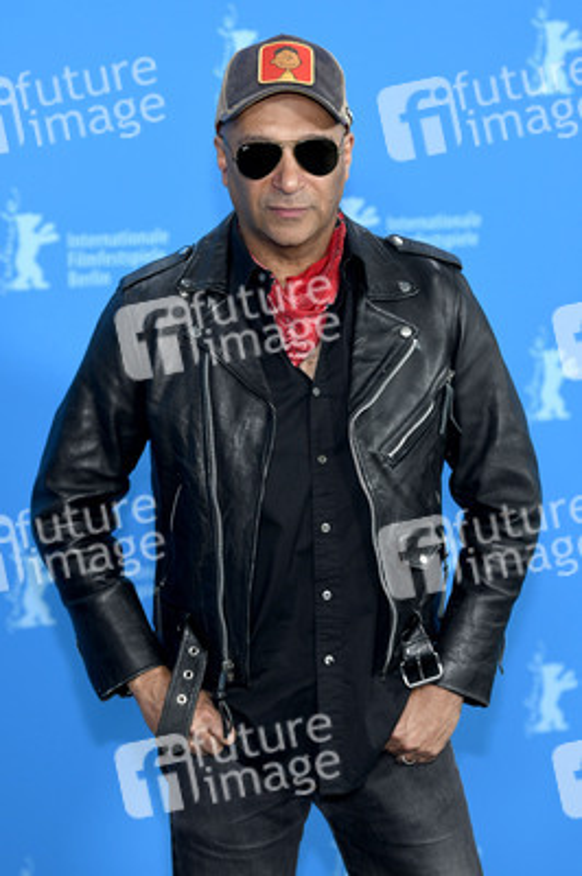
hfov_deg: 13.0
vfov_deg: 19.5
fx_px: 2550
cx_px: 291
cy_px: 438
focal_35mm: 105
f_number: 3.5
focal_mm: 105
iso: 800
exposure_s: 1/320
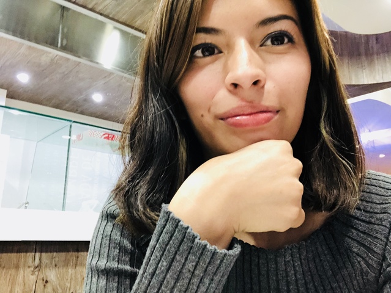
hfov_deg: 56.8
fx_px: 362
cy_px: 146
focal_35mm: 32
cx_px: 196
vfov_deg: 44.2
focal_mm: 2.87
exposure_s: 1/30
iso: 320
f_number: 2.2
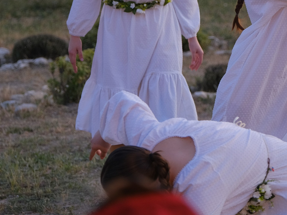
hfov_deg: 7.4
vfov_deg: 5.5
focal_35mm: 267
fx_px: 2213
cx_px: 252
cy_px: -33
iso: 200
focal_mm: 68.7
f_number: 2.8
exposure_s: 1/250
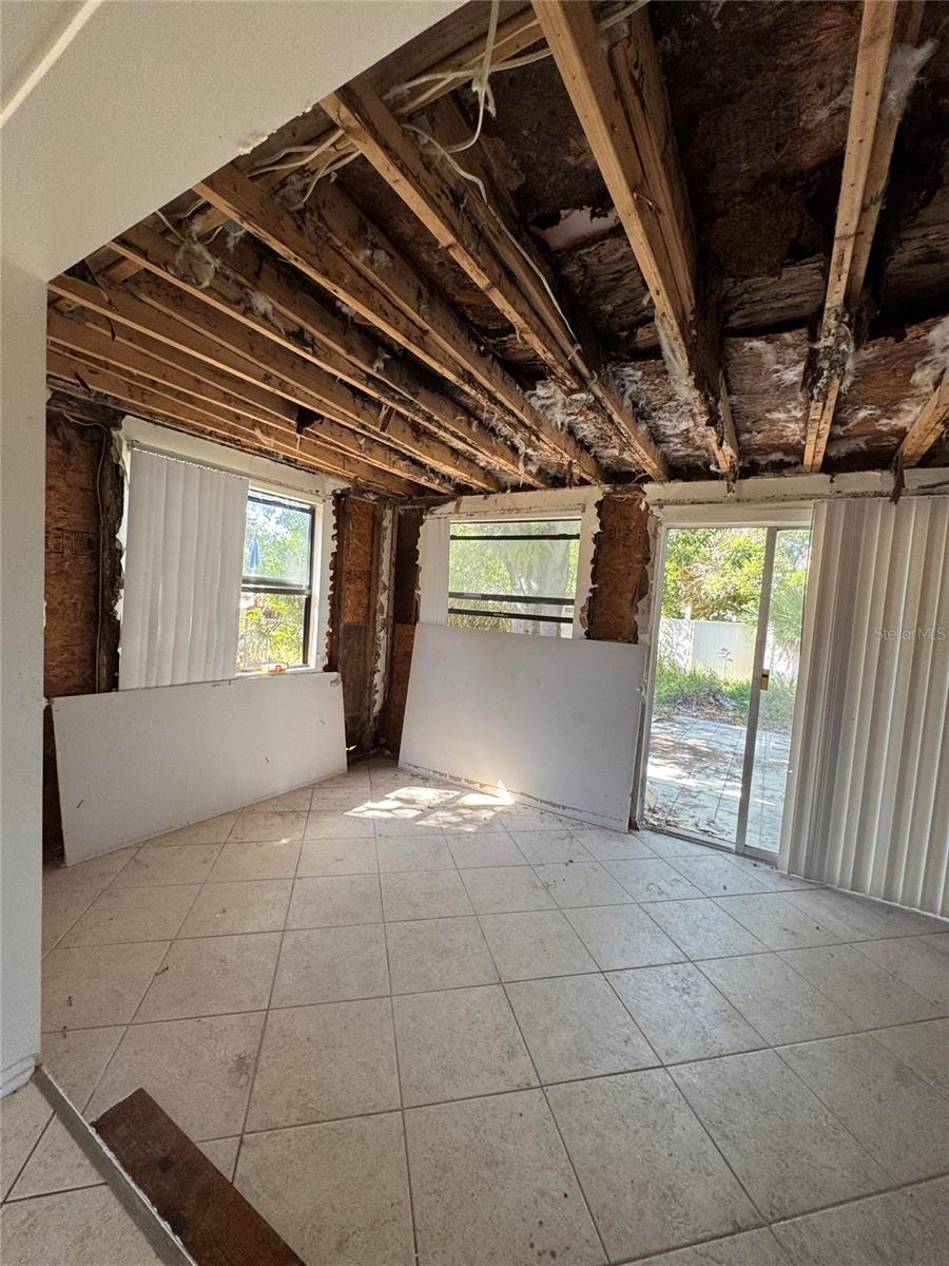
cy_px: 633
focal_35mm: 14
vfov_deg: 102.1
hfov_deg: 85.7
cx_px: 474
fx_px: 512
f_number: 2.2
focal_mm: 2.22
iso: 125
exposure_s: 1/99
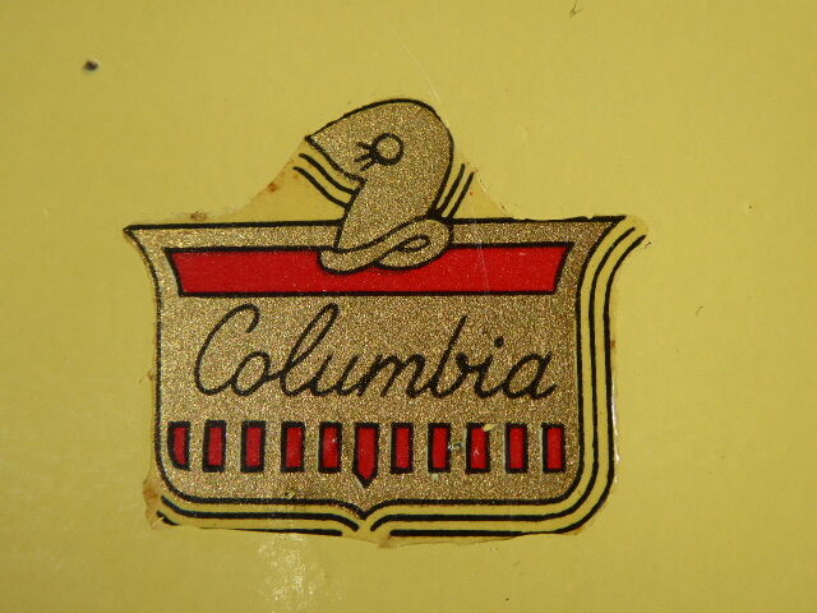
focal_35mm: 57
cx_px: 408
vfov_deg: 25.7
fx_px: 1345
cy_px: 306
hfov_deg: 33.8
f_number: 4.1
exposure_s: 1/400
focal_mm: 9.6
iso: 100
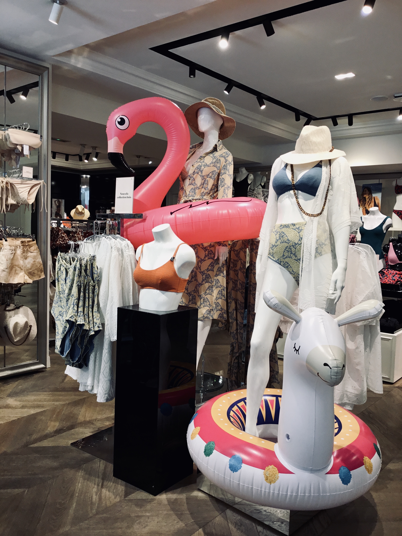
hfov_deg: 45.4
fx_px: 480
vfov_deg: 58.4
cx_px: 201
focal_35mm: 31
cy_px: 268
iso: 32
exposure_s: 1/50
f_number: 2.4
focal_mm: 3.3
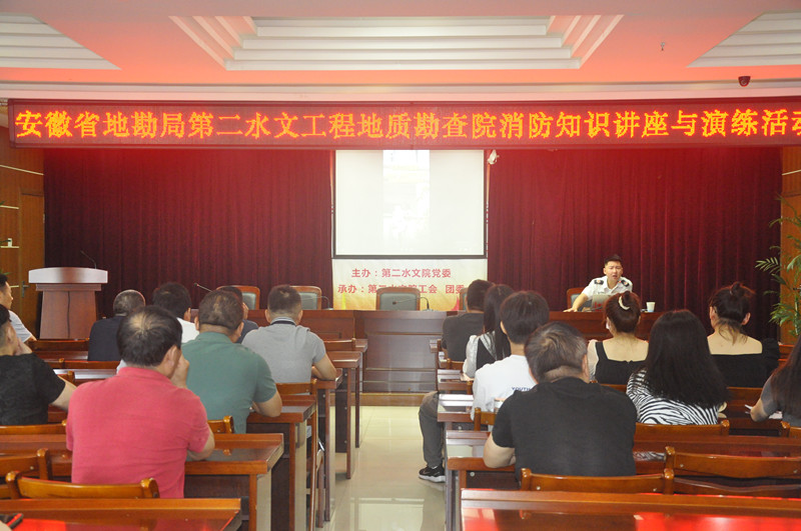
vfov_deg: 26.4
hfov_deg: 38.9
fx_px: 1133
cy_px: 266
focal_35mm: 51
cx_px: 400
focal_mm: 34
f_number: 5.6
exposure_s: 1/60
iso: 2500
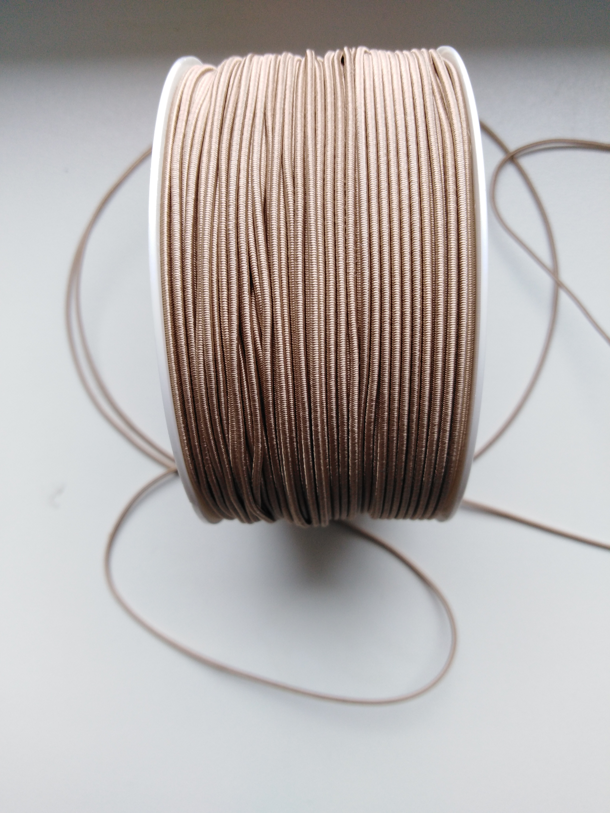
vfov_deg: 67.3
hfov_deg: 53.1
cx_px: 305
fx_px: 611
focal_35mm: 26
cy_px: 406
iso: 100
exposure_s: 1/108
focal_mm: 3.46
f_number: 2.2
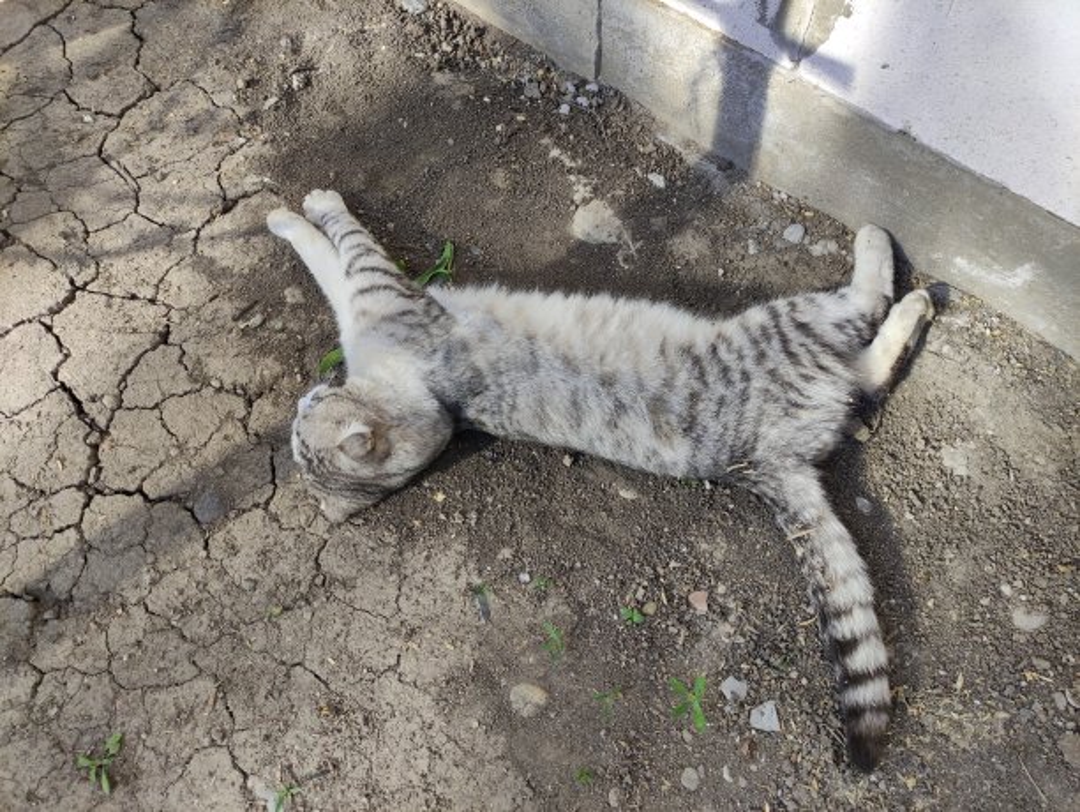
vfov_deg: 54.9
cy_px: 406
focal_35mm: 25
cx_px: 540
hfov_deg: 69.3
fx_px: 781
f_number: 1.89
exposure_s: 1/373
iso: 100
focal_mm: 5.43
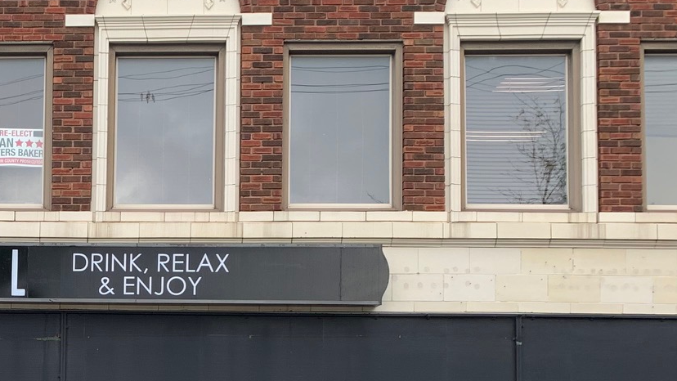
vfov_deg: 16.8
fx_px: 1239
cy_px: 436
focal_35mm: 69
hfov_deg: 28.3
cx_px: -31
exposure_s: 1/122
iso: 25
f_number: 1.8
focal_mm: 4.25
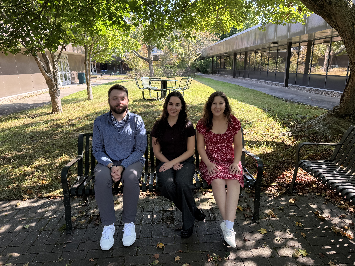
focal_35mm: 24
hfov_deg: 71.6
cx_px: 178
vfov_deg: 56.8
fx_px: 246
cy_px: 133
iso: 80
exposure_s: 1/683
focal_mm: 6.76
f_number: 1.78
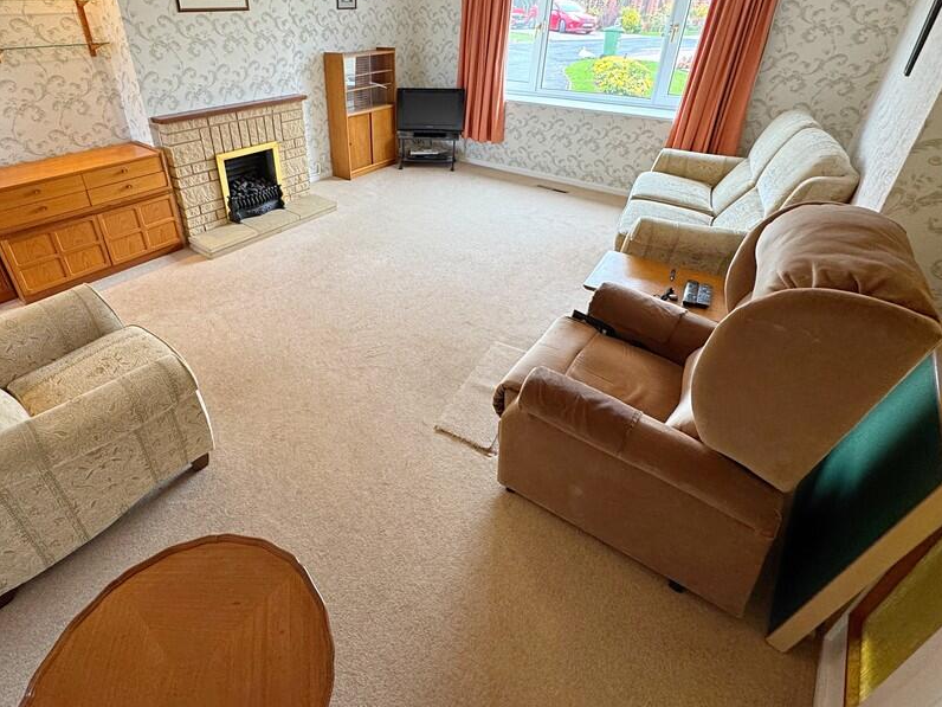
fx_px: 490
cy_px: 271
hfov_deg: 87.0
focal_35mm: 18
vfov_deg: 70.6
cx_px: 395
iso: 200
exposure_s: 1/100
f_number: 2.2
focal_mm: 2.22
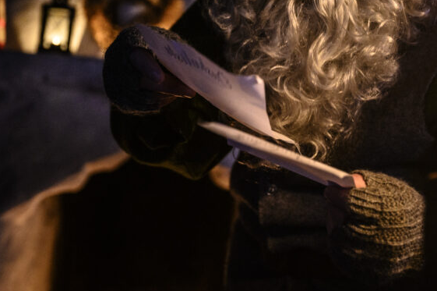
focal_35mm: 73
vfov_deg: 18.3
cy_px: 32
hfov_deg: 27.3
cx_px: 338
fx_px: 885
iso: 3600
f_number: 2.8
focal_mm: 40
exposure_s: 1/20
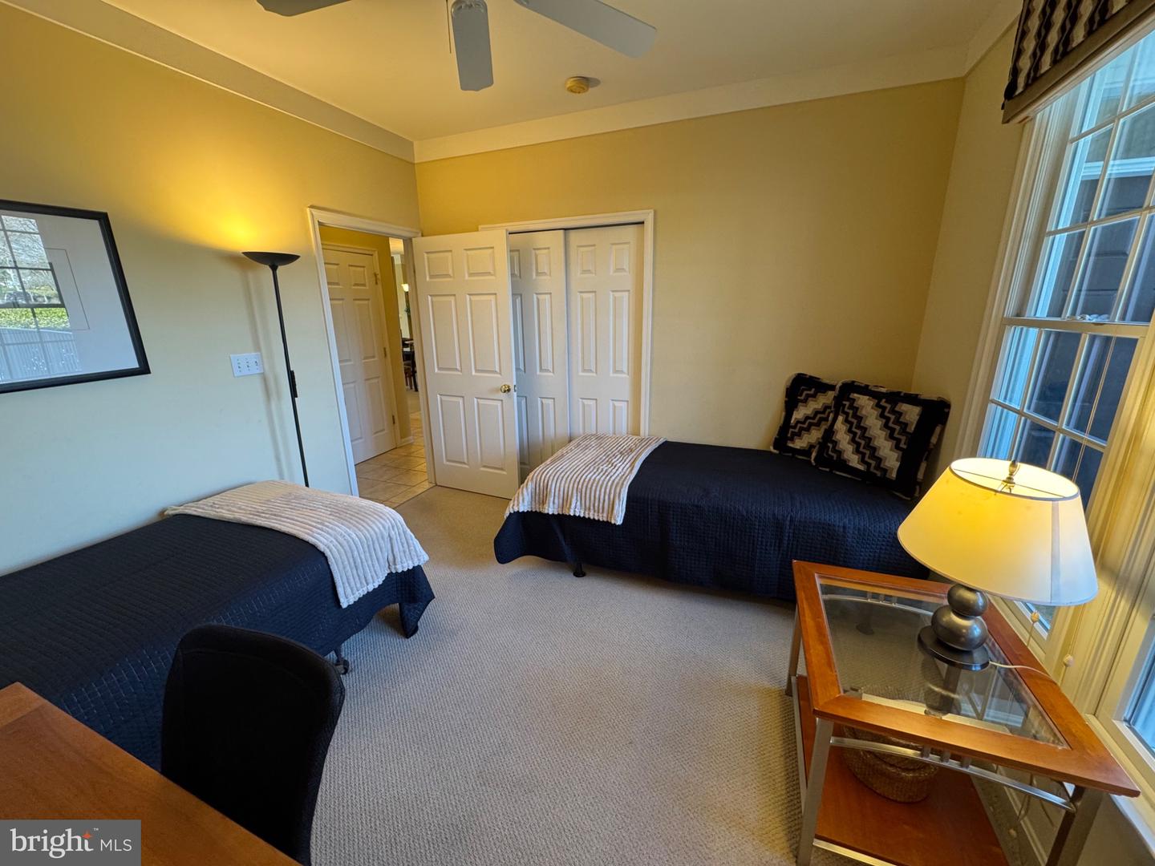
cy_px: 433
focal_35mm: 14
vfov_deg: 85.7
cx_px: 578
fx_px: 467
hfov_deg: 102.1
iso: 160
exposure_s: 1/60
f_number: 2.2
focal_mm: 2.22
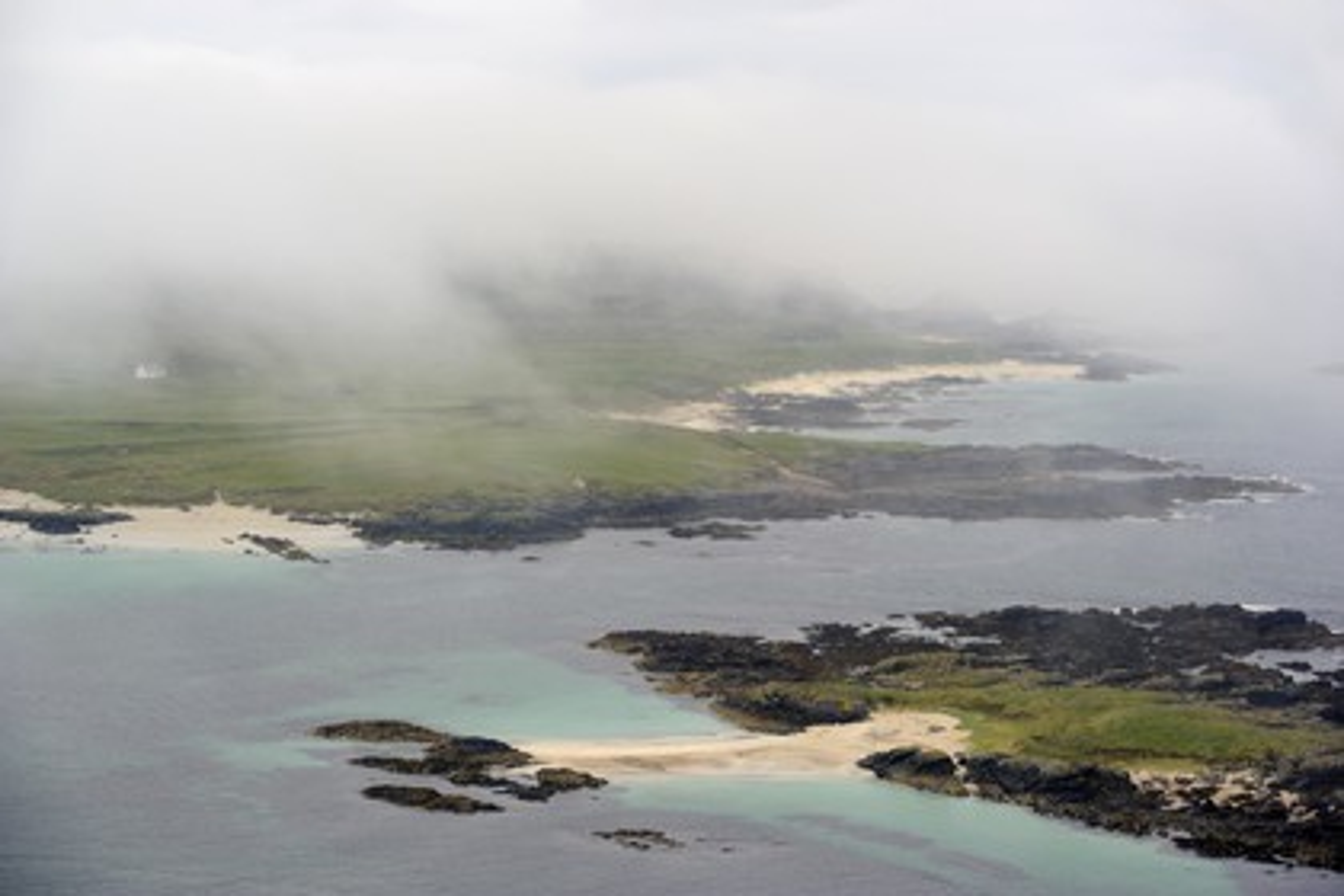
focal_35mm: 130
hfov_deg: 15.8
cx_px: 672
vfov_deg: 10.5
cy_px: 448
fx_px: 4853
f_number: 7.1
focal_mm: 130
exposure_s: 1/800
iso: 400
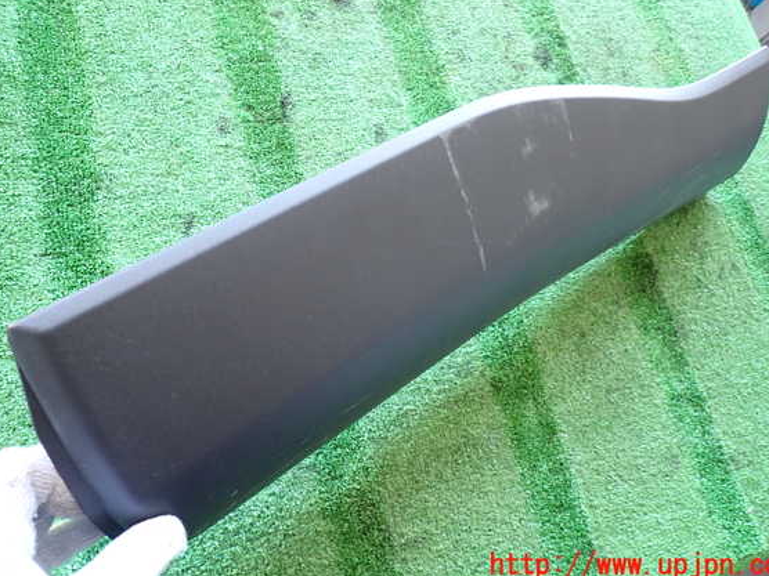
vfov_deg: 51.3
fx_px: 600
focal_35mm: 27
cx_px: 387
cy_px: 272
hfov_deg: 65.3
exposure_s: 1/40
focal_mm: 4.5
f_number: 2
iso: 200
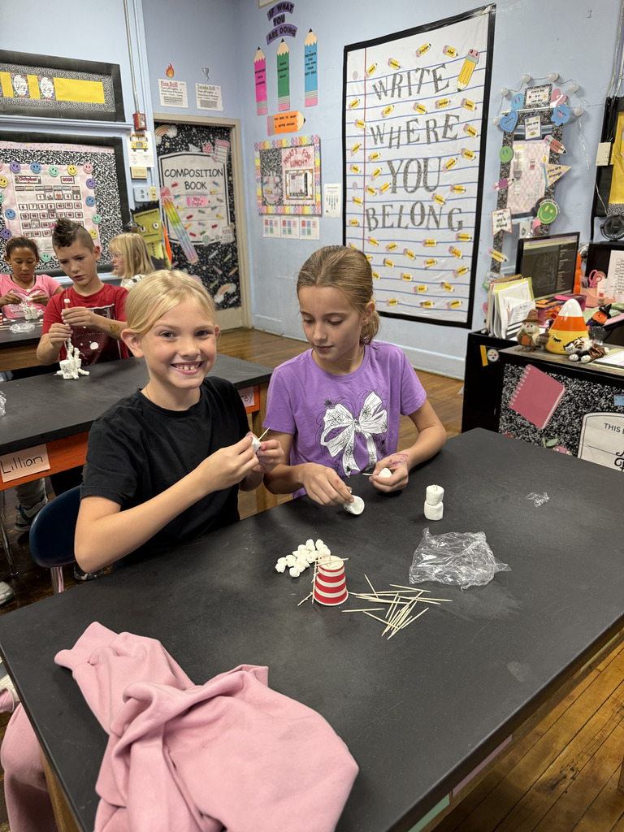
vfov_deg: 71.6
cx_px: 312
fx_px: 577
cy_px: 416
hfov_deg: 56.8
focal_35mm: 24
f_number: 1.78
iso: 200
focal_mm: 6.76
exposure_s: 1/60
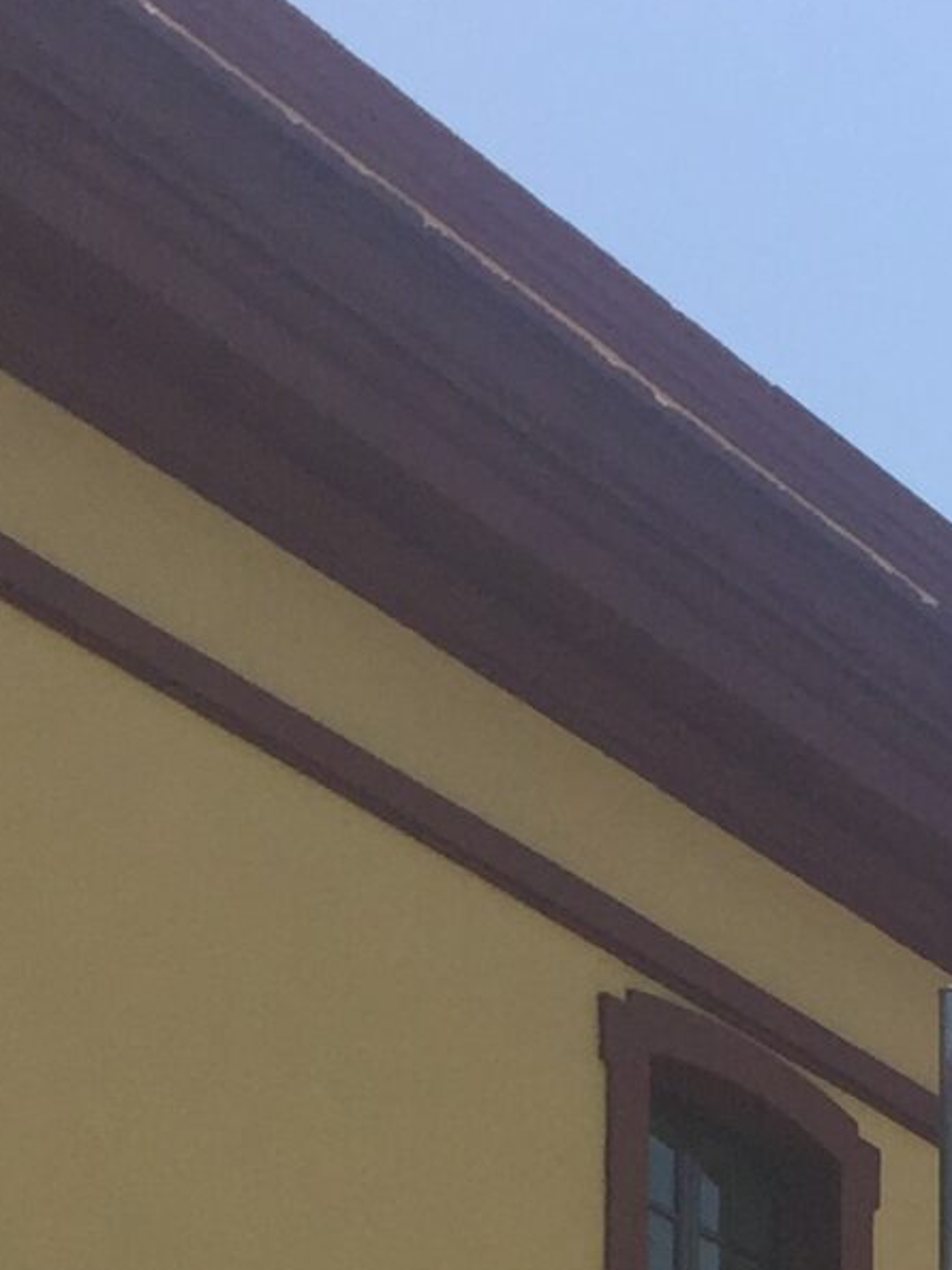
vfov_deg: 14.1
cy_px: 2260
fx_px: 4587
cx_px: 1200
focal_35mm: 125
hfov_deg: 11.6
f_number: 2.2
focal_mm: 4.15
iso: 32
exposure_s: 1/1883
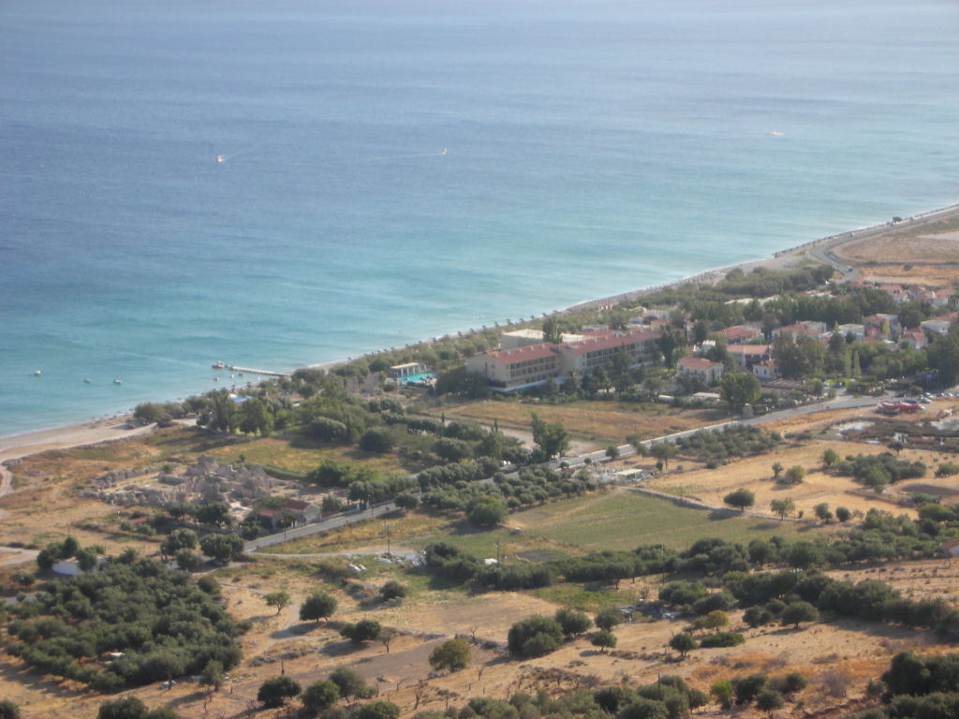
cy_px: 360
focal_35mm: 105
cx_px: 480
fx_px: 2909
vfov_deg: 14.1
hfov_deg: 18.7
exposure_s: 1/164
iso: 50
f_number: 5.4
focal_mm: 17.4
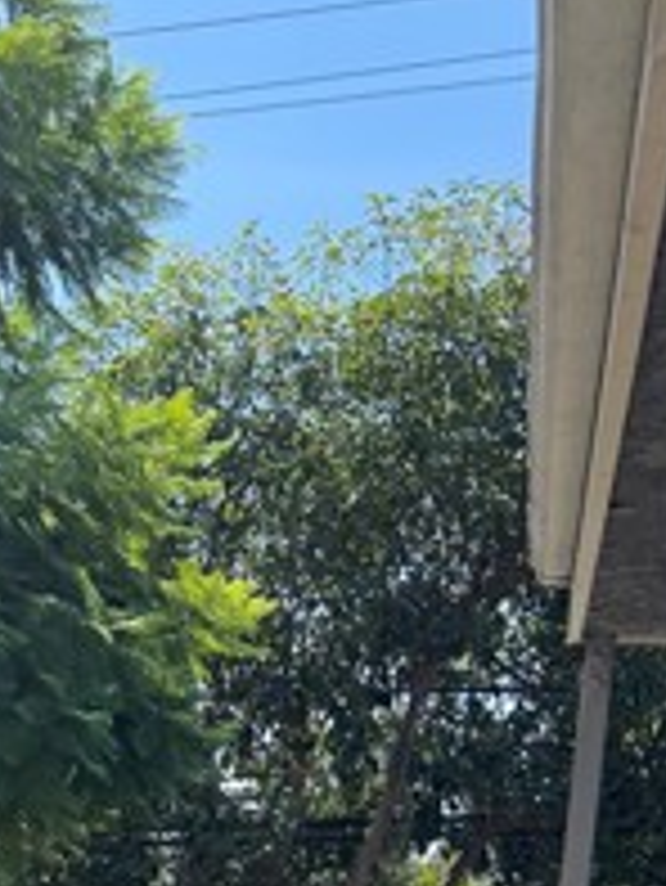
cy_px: 1120
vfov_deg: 22.6
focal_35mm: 78
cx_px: -104
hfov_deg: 18.1
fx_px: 1999
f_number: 1.78
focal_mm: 6.76
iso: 80
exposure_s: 1/2331
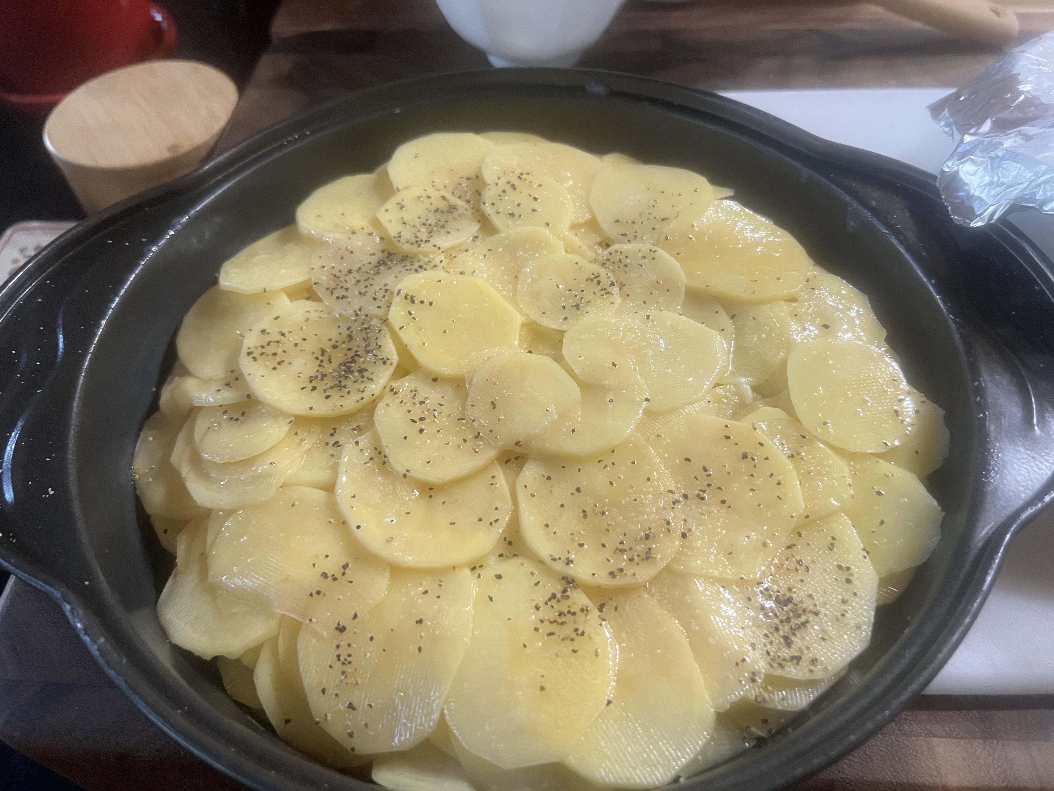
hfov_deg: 67.3
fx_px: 792
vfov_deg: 53.1
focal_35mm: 26
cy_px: 396
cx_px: 527
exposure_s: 1/60
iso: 320
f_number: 1.5
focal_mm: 5.7
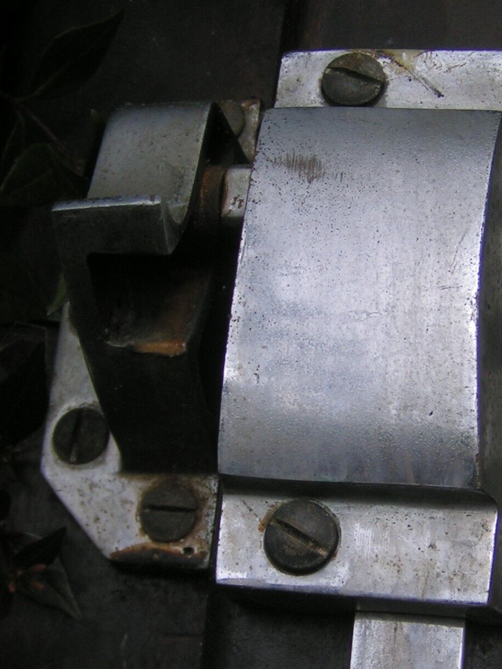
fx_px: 1237
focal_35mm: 64
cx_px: 325
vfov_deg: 30.2
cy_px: 406
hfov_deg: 22.9
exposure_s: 1/800
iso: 50
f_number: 2.8
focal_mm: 5.8
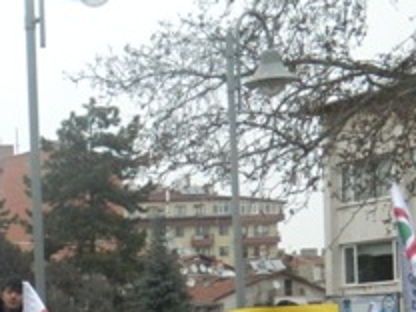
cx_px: -82
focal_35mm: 126
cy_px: 444
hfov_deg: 15.1
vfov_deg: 11.4
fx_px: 1514
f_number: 3.5
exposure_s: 1/320
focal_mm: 7.3
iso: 400
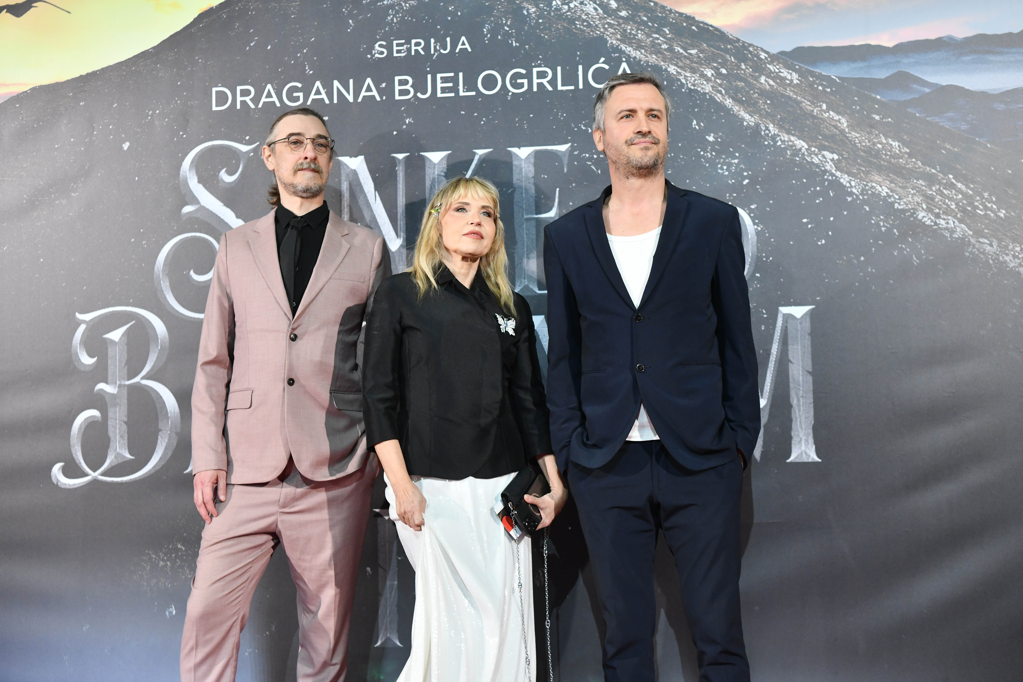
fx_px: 1421
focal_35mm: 50
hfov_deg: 39.6
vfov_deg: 27.0
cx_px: 512
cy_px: 341
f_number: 4
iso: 1600
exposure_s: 1/400
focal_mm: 50
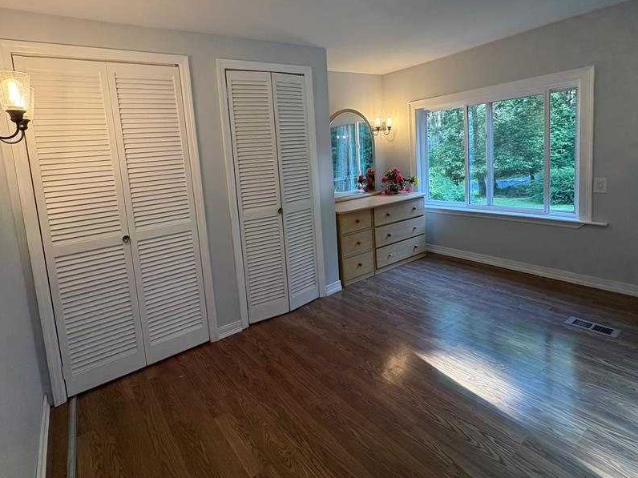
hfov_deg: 87.1
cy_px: 189
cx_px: 271
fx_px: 332
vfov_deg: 70.8
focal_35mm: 18
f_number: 2.2
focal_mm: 2.22
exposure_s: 1/120
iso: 125
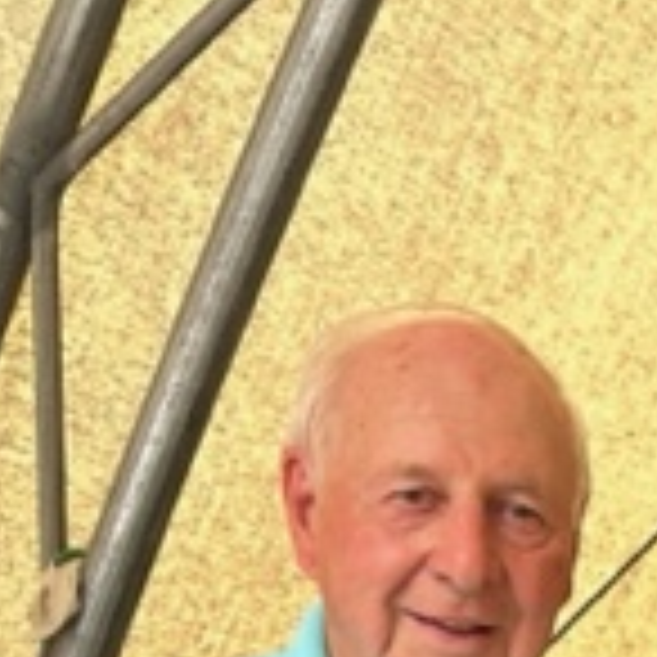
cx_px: 1044
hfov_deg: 15.6
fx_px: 2169
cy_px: 1071
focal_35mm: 101
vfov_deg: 15.5
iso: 50
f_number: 1.5
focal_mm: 5.7
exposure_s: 1/121
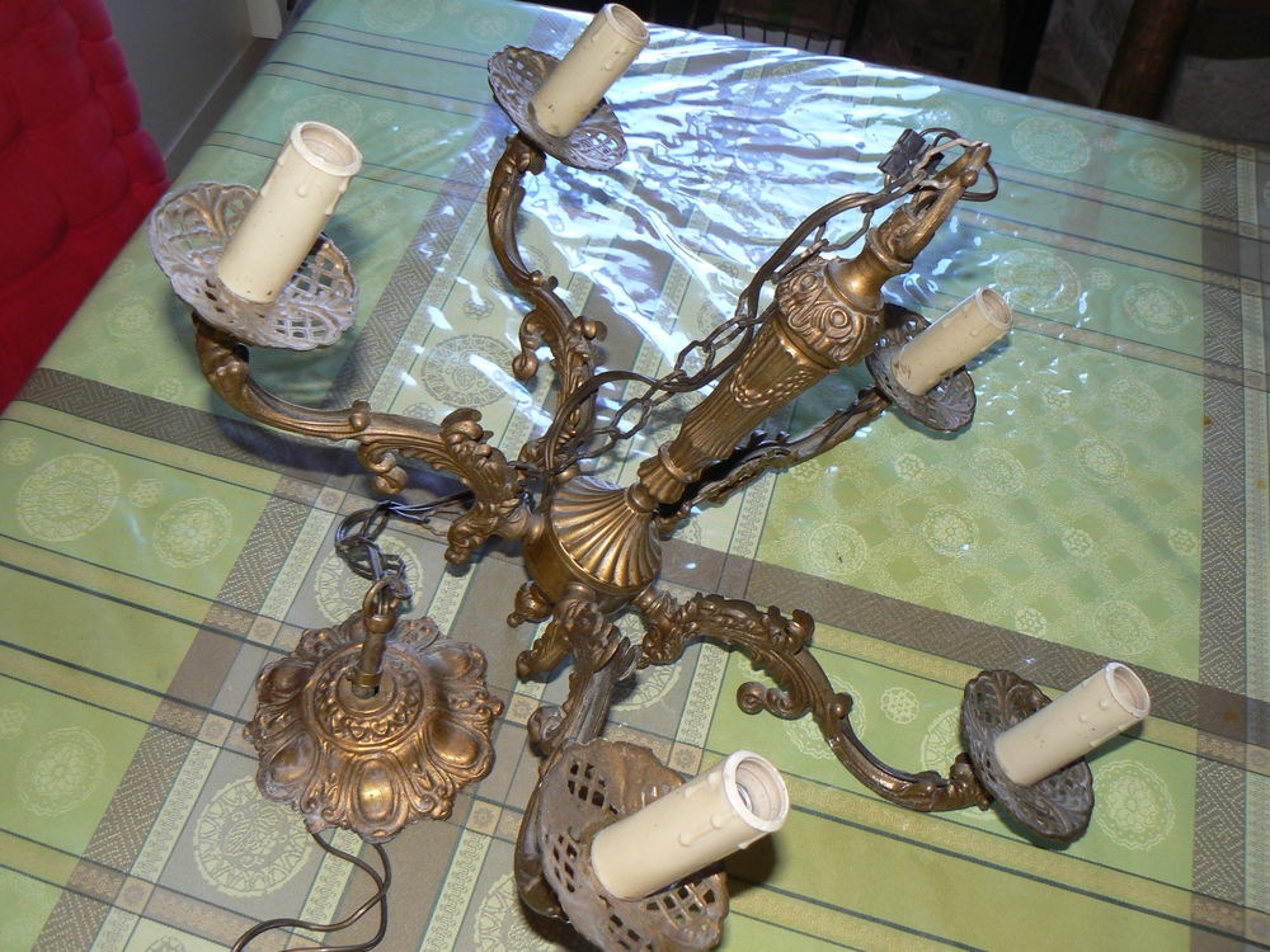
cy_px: 476
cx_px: 635
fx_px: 1321
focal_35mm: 36
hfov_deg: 51.4
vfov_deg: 39.7
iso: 100
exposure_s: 1/30
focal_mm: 6
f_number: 2.8
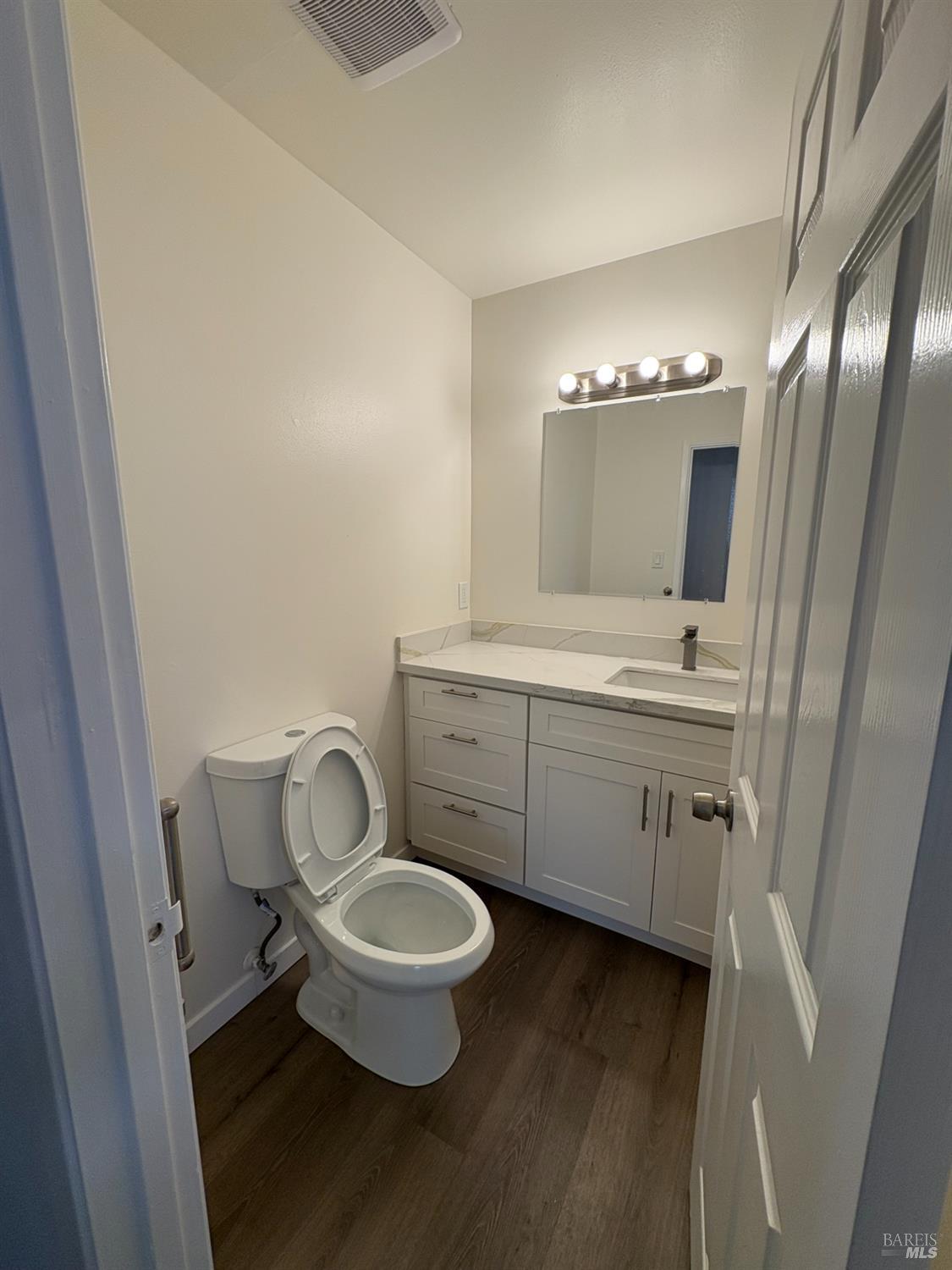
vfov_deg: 102.1
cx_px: 476
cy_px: 635
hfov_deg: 85.7
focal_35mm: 14
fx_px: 513
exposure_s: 1/120
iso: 50
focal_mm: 2.22
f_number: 2.2
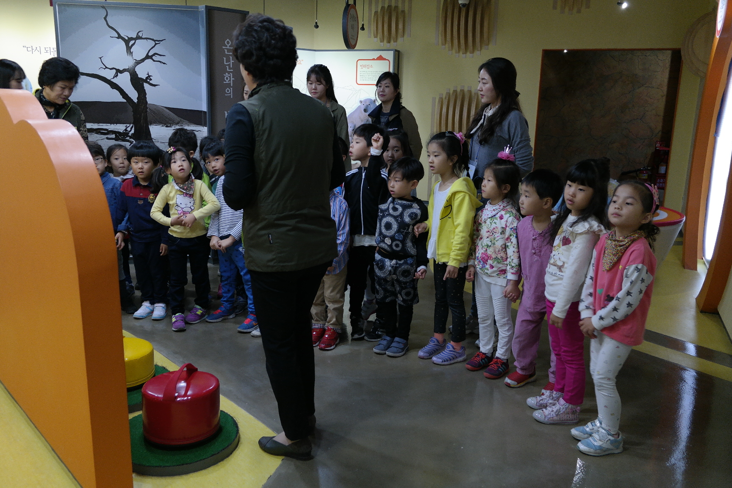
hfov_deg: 61.9
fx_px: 610
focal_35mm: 30
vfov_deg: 43.6
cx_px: 366
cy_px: 244
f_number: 3.5
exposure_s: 1/40
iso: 400
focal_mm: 20
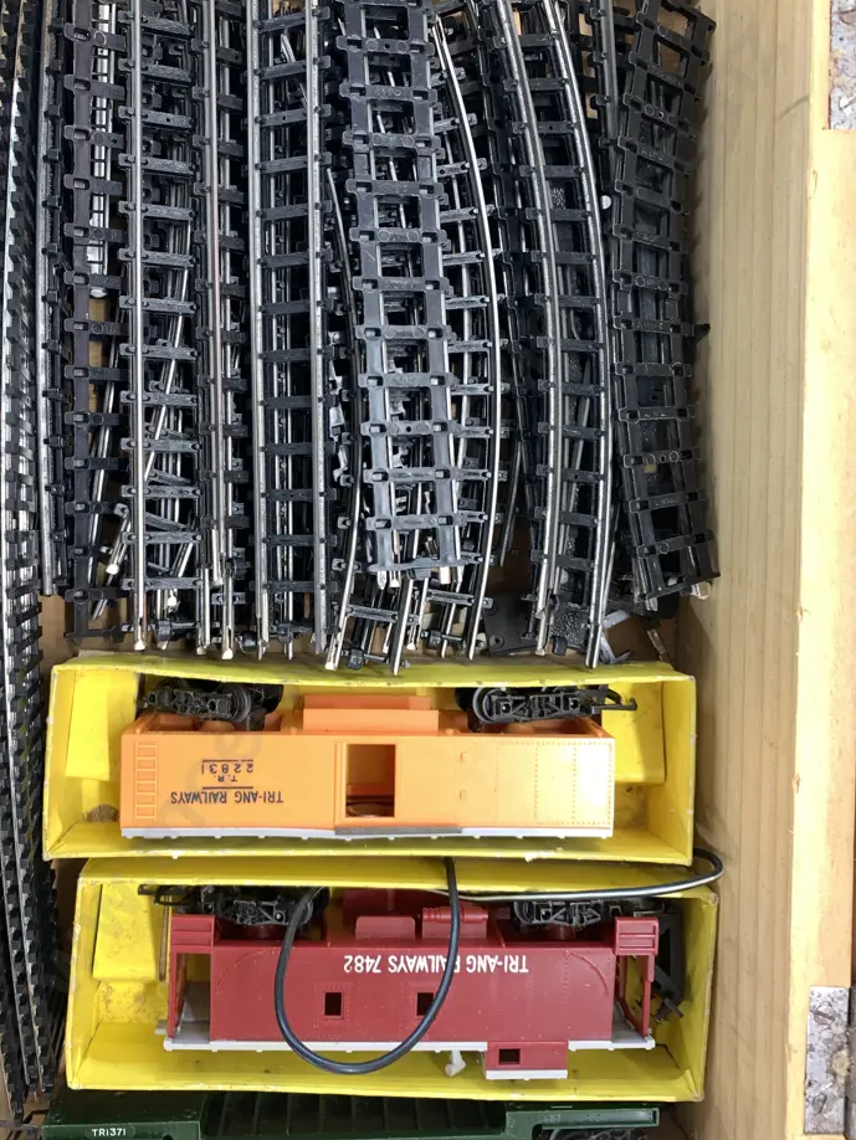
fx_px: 956
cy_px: 543
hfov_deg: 48.2
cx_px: 386
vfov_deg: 61.6
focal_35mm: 29
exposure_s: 1/50
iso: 100
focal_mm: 4.25
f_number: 1.8
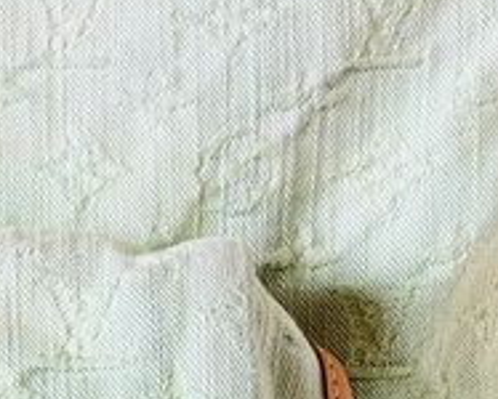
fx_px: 3718
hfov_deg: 7.6
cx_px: -200
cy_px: 370
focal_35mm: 252
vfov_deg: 6.1
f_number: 1.78
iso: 50
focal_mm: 6.76
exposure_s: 1/100
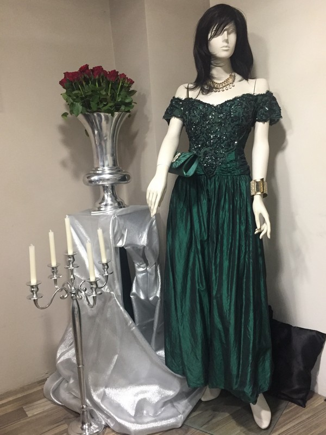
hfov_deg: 48.2
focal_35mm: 29
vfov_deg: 61.7
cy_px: 218
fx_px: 364
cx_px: 163
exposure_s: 1/25
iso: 250
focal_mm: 4.15
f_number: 2.2
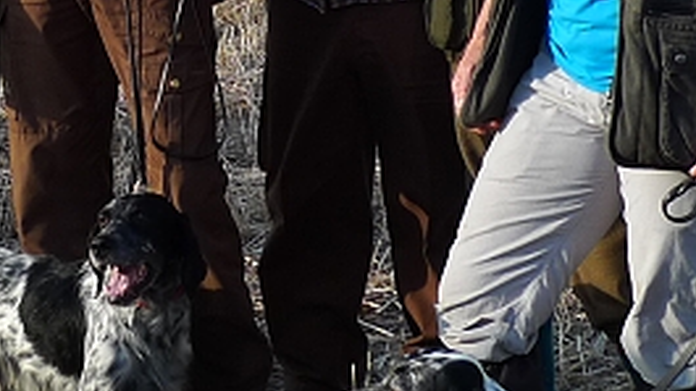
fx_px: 1458
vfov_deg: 15.3
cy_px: 144
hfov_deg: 26.3
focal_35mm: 79
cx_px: 137
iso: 80
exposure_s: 1/400
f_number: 3.2
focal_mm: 5.1
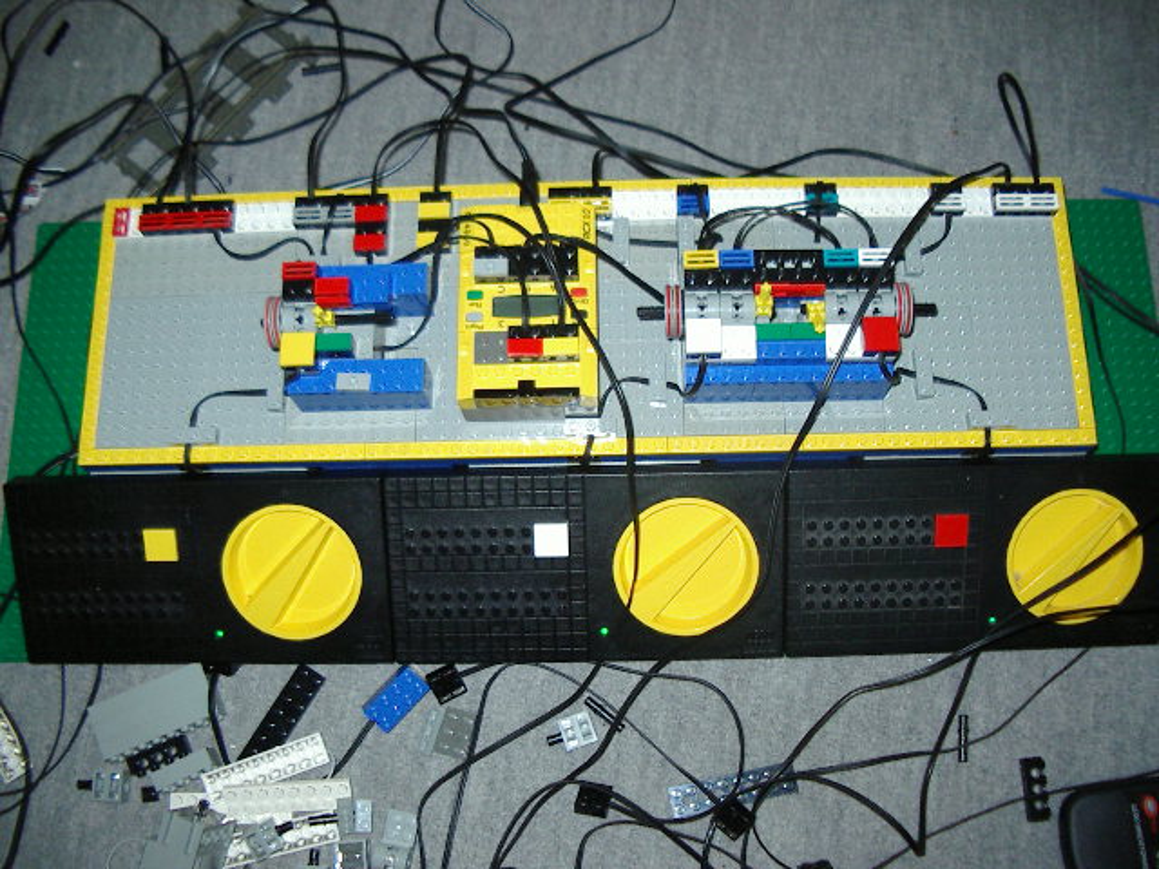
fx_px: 1272
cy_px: 434
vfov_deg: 37.7
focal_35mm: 38
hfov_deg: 49.0
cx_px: 580
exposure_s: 1/60
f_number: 2.6
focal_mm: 5.8
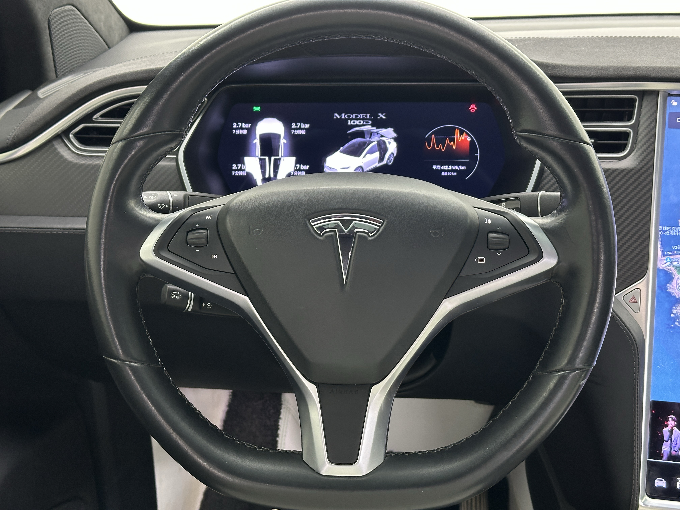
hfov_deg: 39.7
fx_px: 943
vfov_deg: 30.3
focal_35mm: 48
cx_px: 340
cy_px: 255
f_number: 1.78
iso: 160
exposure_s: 1/50
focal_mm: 6.86
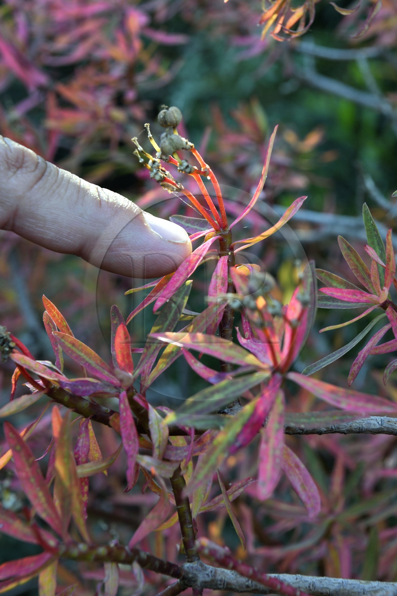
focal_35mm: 70
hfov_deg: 19.5
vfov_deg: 28.8
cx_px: 198
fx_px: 1158
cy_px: 298
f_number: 13
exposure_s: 1/80
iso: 800
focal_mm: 70
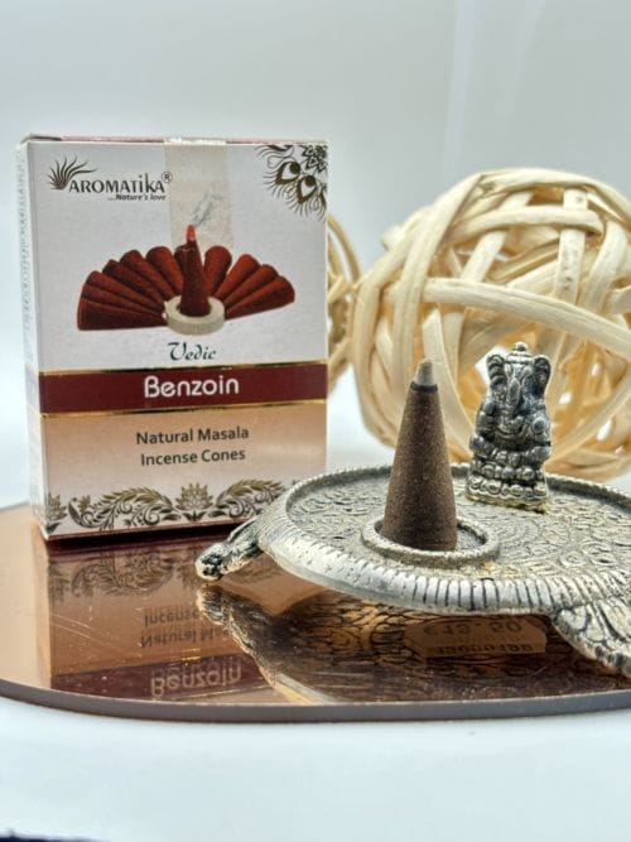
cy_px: 421
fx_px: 1264
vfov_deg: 36.8
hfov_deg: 28.0
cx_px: 316
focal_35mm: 52
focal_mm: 5.96
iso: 80
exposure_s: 1/100
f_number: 1.6
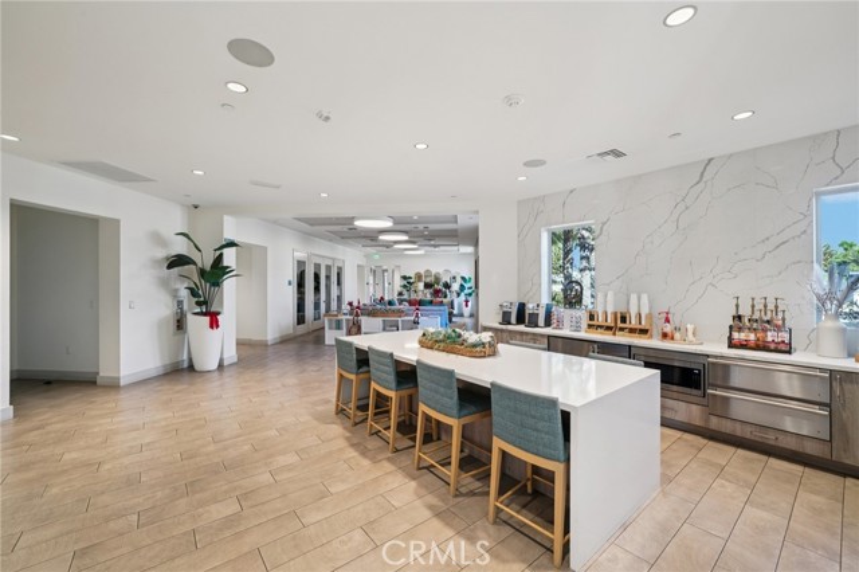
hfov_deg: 104.3
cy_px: 286
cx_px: 430
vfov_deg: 81.1
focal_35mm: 14
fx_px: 334
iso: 400
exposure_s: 1/25
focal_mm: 14
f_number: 8
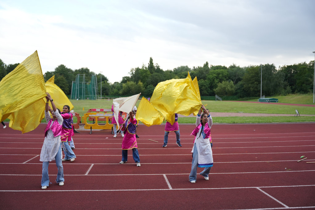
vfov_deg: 37.1
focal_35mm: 36
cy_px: 105
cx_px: 158
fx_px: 312
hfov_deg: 53.5
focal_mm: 35.7
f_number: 2.8
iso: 250
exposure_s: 1/640
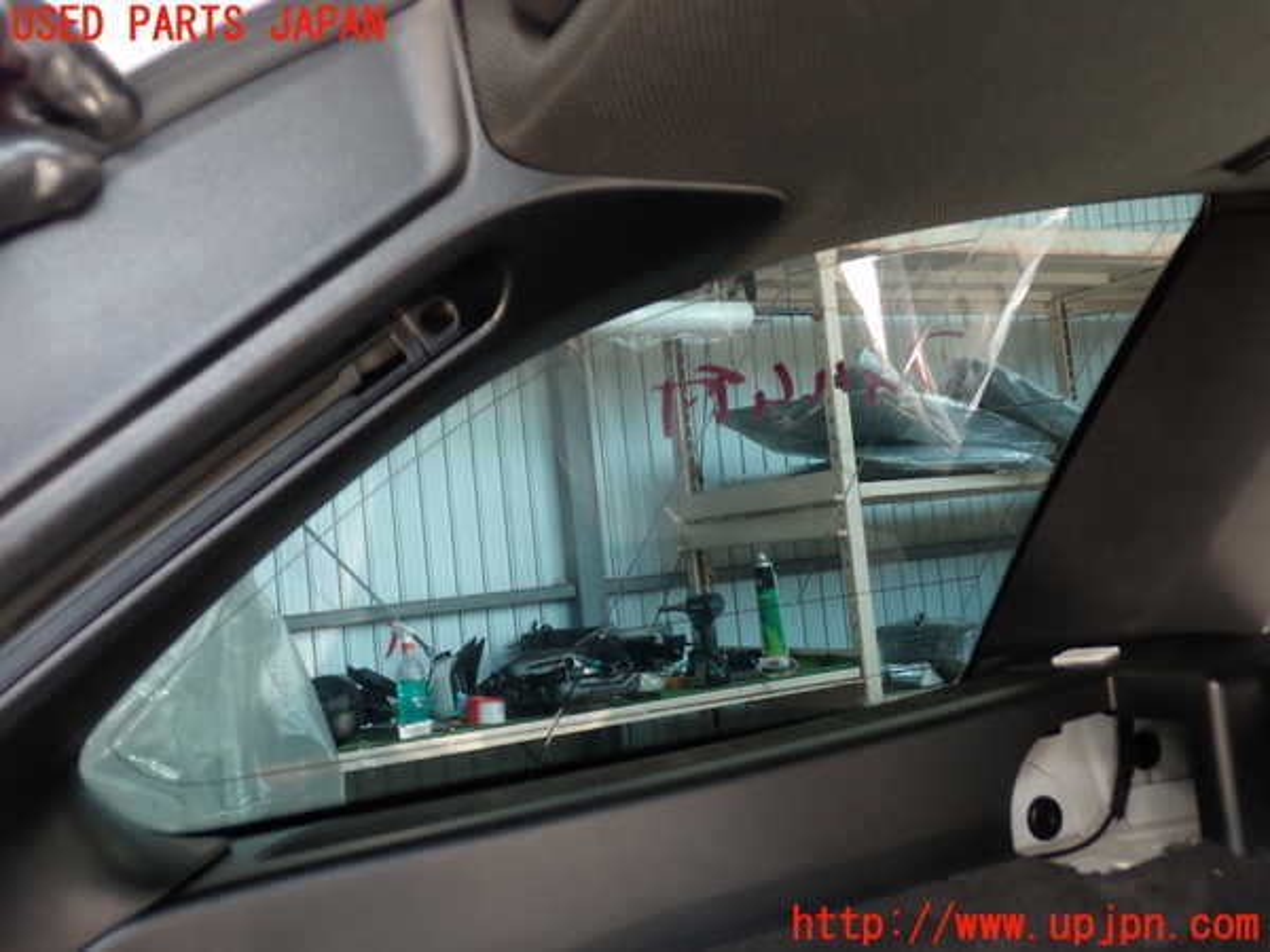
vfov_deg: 39.7
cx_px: 635
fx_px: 1321
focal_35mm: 36
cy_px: 476
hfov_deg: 51.4
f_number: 2.5
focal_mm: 6.37
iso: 200
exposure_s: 1/40
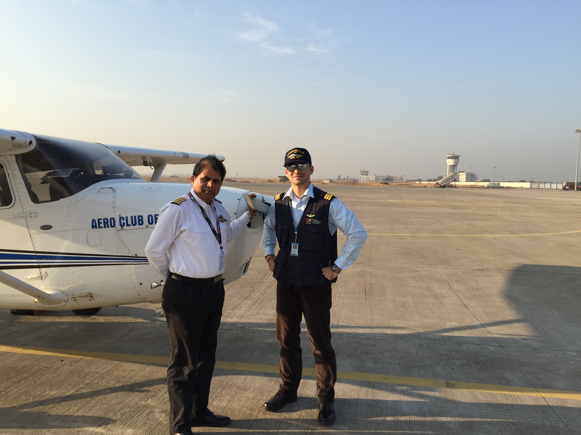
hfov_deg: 61.7
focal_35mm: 29
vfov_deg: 48.2
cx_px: 290
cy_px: 218
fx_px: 487
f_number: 2.2
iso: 32
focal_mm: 4.15
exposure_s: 1/1068
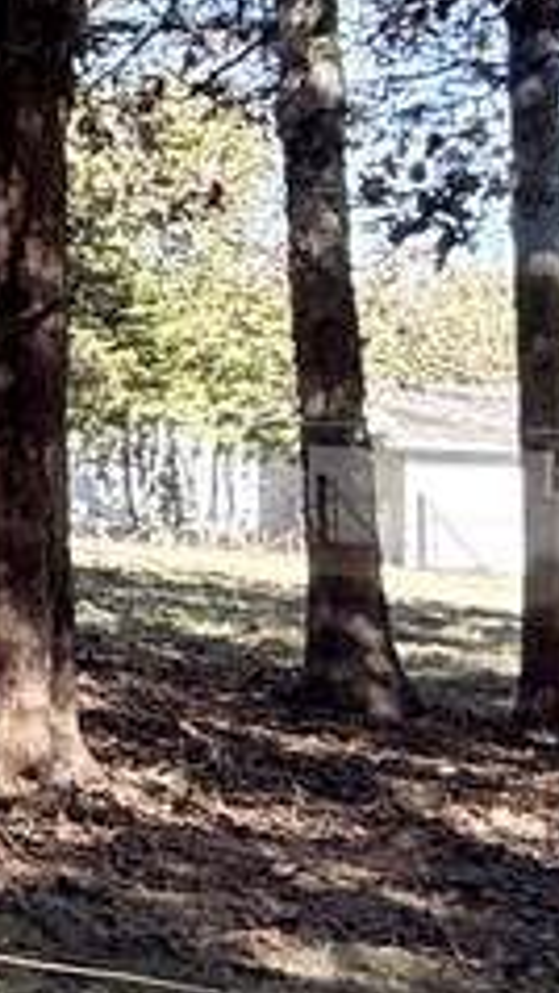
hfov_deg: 8.2
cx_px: -1660
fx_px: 2159
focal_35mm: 82
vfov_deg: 25.7
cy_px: 309
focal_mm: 2.22
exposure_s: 1/294
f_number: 2.2
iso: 64
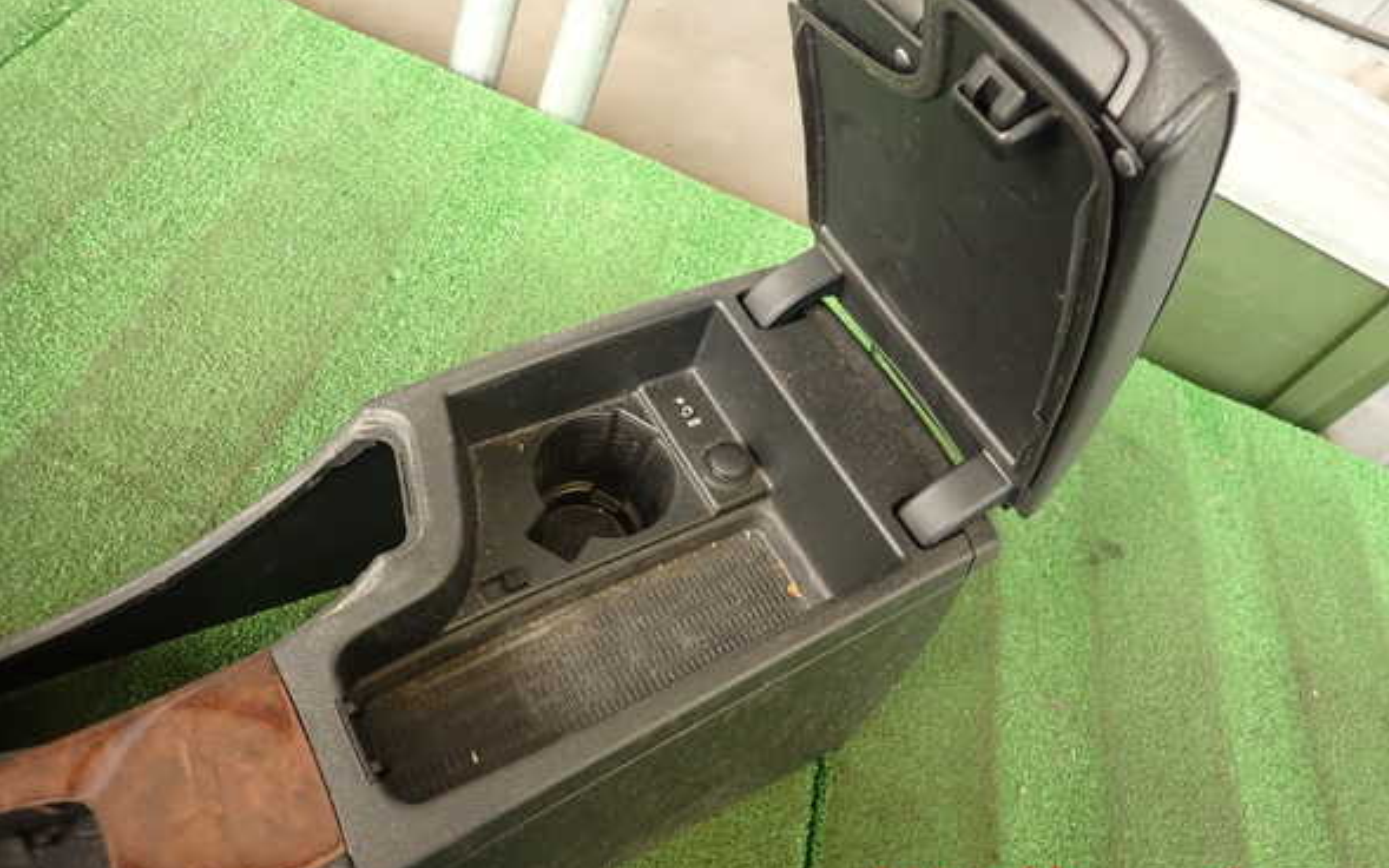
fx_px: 1022
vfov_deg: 46.0
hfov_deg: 68.4
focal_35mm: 27
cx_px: 703
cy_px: 392
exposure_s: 1/40
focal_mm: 4.5
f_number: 2
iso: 200
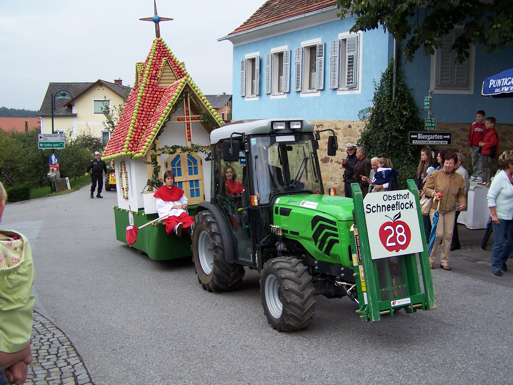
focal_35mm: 38
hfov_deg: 49.0
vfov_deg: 37.7
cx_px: 256
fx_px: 563
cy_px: 192
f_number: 2.8
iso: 80
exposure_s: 1/500
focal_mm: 6.3
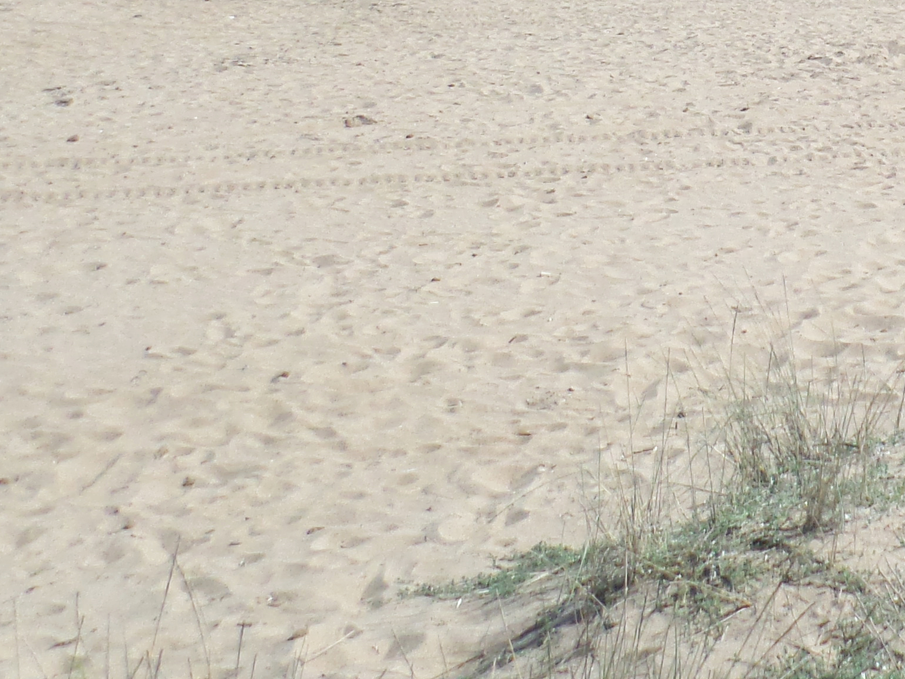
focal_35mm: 75
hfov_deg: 23.8
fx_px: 1961
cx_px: 1069
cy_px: -94
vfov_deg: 18.8
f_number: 2.5
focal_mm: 4.5
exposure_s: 1/2000
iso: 80
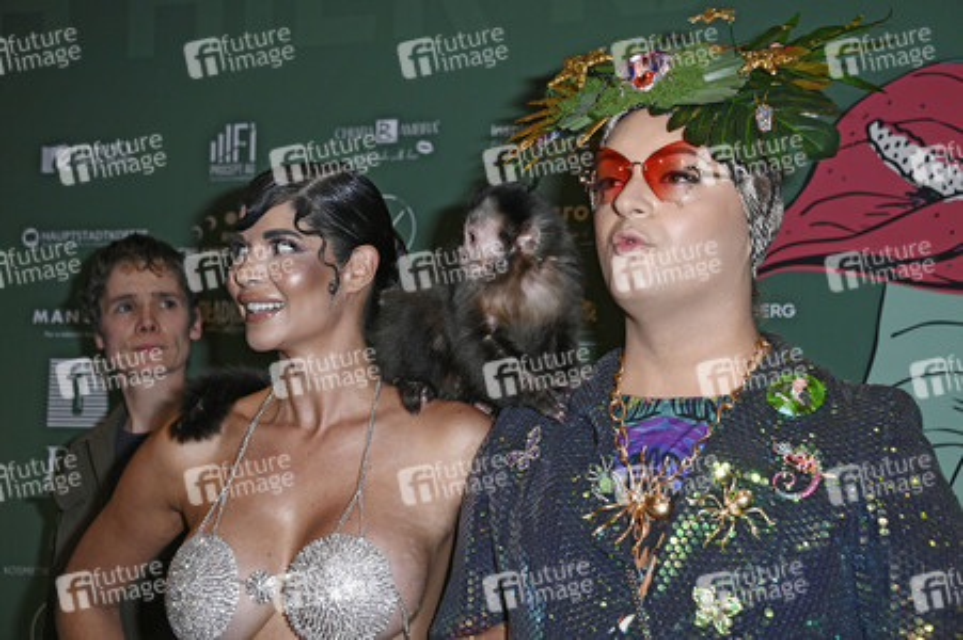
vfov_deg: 21.9
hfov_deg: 32.4
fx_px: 1657
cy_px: 320
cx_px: 482
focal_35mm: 62
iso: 1000
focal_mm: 62
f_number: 5.6
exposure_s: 1/200
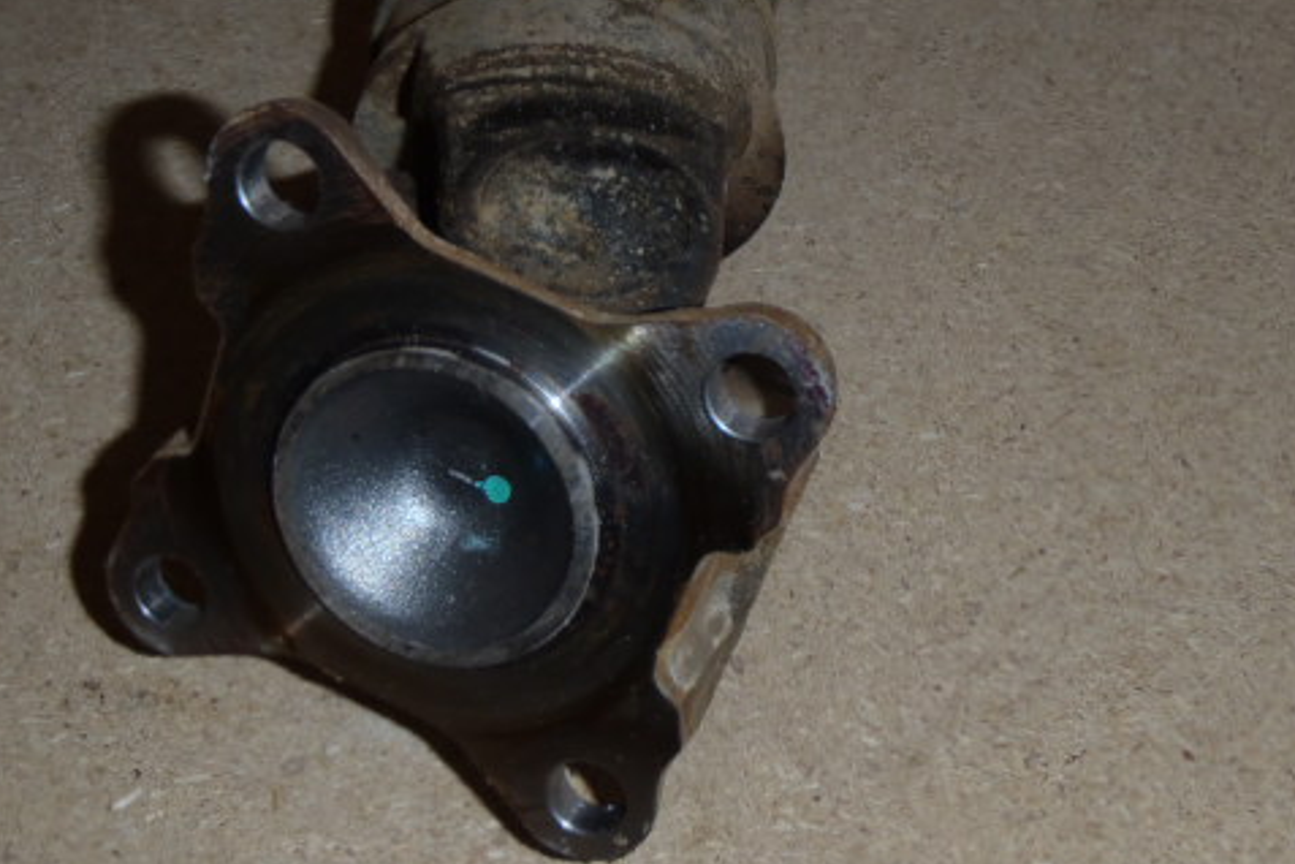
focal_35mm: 53
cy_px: 350
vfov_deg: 25.5
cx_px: 565
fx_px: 1906
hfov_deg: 37.5
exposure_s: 1/40
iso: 100
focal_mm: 6.83
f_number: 4.6
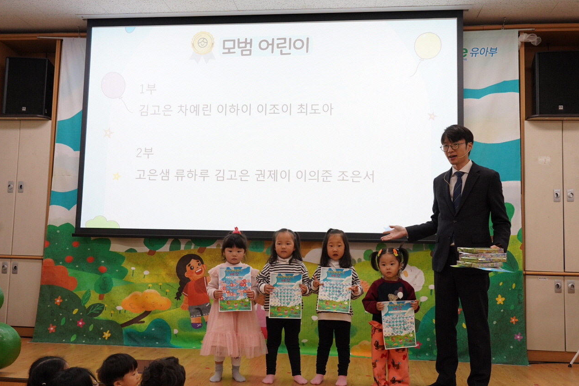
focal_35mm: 35
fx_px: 563
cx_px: 293
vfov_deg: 37.8
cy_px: 198
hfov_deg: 54.4
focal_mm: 34
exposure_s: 1/200
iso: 2500
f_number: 5.6
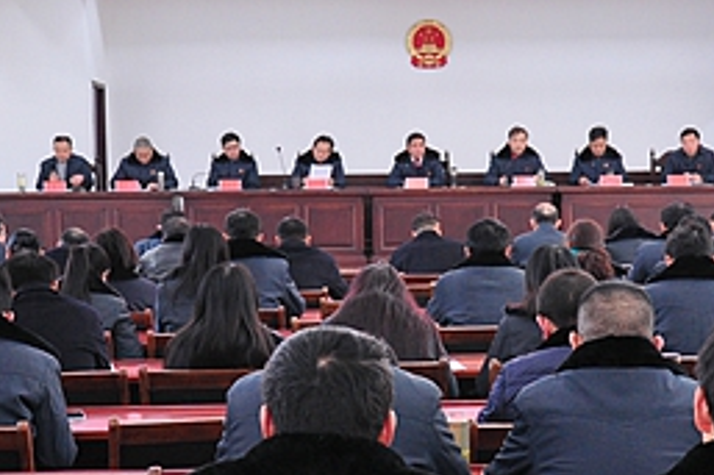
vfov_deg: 16.2
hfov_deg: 24.2
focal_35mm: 84
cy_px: 324
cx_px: 422
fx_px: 1665
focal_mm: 24
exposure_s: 1/20
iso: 800
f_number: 4
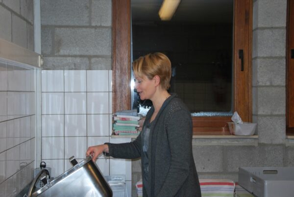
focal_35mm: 63
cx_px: 147
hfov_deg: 31.8
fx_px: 515
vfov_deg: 21.6
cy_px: 98
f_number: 4.8
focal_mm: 42
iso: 200
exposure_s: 1/60
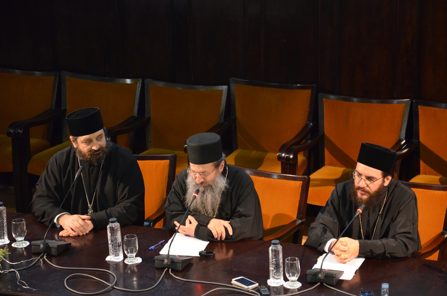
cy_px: 148
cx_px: 224
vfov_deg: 9.9
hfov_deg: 14.9
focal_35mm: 138
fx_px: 1710
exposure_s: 1/13
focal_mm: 92
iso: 3200
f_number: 5.6
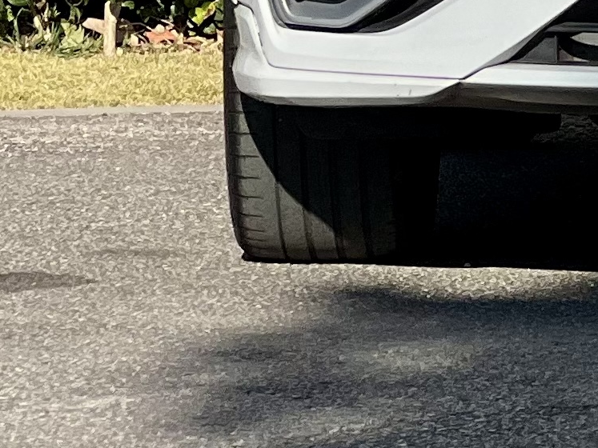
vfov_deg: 3.8
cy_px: -446
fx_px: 6650
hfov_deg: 5.1
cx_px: 961
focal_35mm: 385
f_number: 2.8
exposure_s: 1/1024
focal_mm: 9
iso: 32
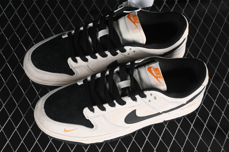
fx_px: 477
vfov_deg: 18.2
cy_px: 76
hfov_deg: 27.0
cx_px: 114
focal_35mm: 75
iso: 160
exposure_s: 1/60
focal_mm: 50
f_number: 6.3
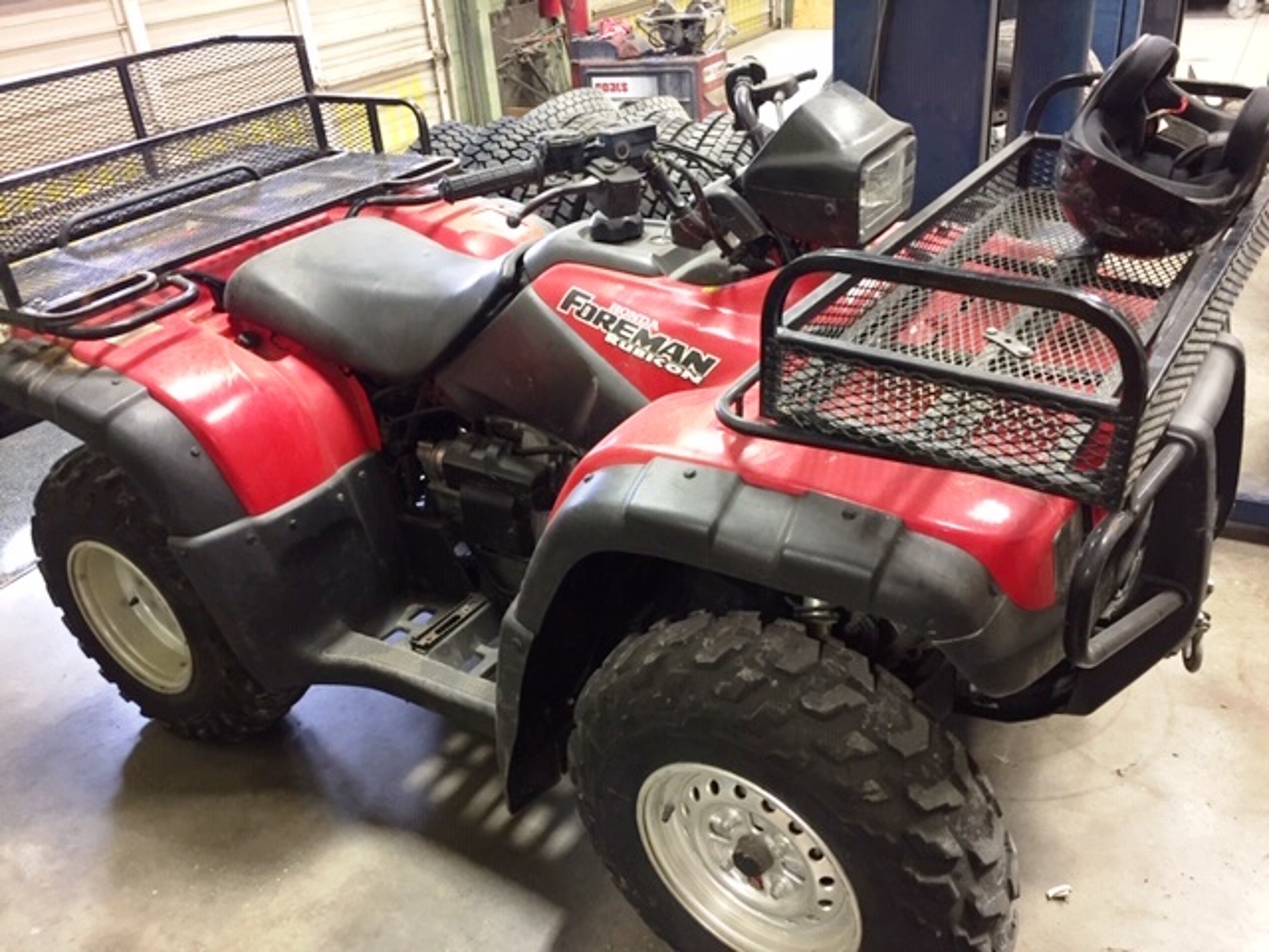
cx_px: 634
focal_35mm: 29
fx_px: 1063
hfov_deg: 61.7
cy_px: 476
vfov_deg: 48.2
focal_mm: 4.15
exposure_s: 1/30
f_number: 2.2
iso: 125
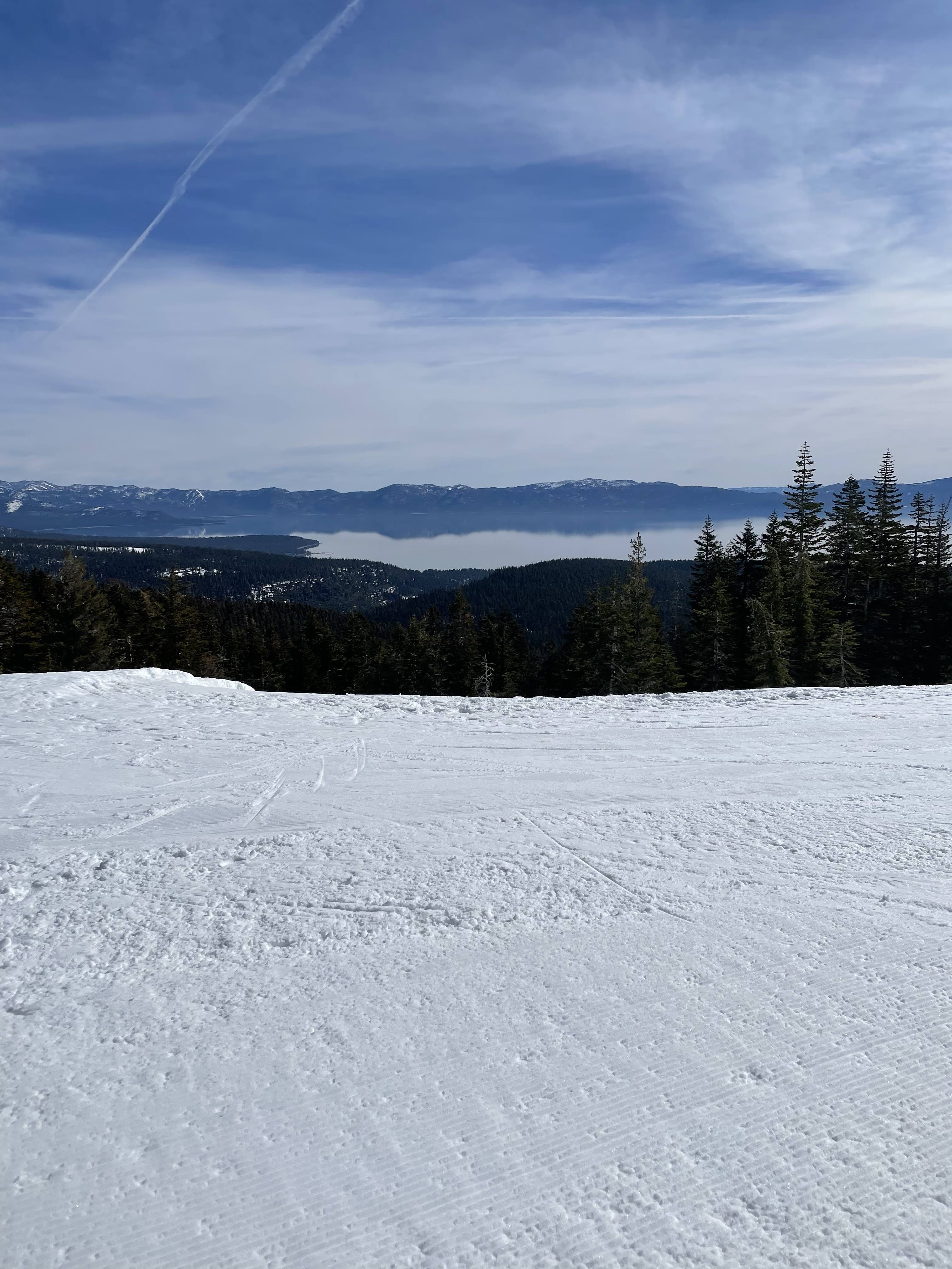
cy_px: 634
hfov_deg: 53.1
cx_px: 476
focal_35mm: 26
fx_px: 953
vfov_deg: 67.3
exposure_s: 1/13333
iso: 32
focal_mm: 4.2
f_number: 1.6
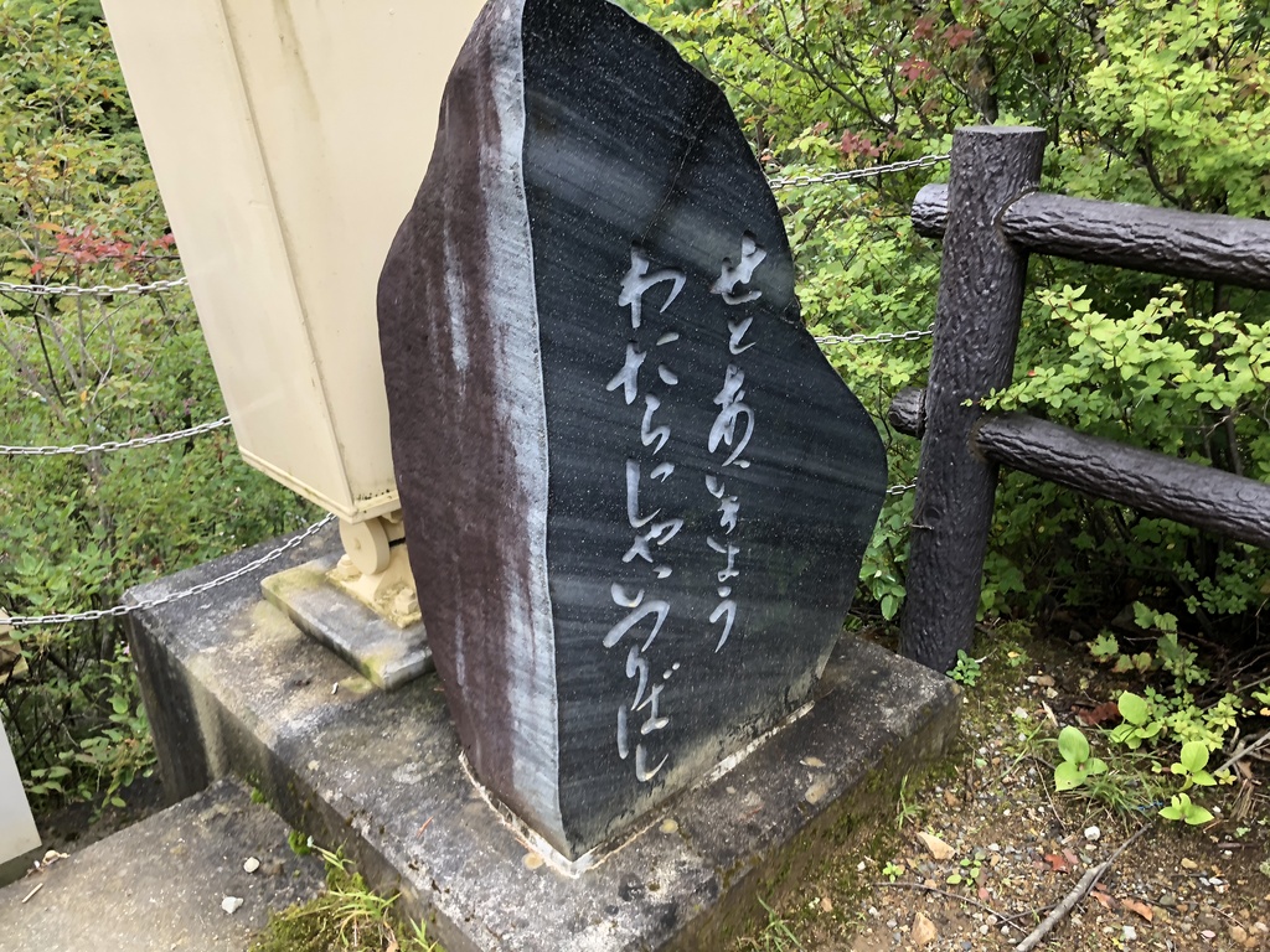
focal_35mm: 28
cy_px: 476
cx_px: 635
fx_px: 1027
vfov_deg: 49.7
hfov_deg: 63.4
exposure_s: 1/120
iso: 25
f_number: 1.8
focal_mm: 3.99
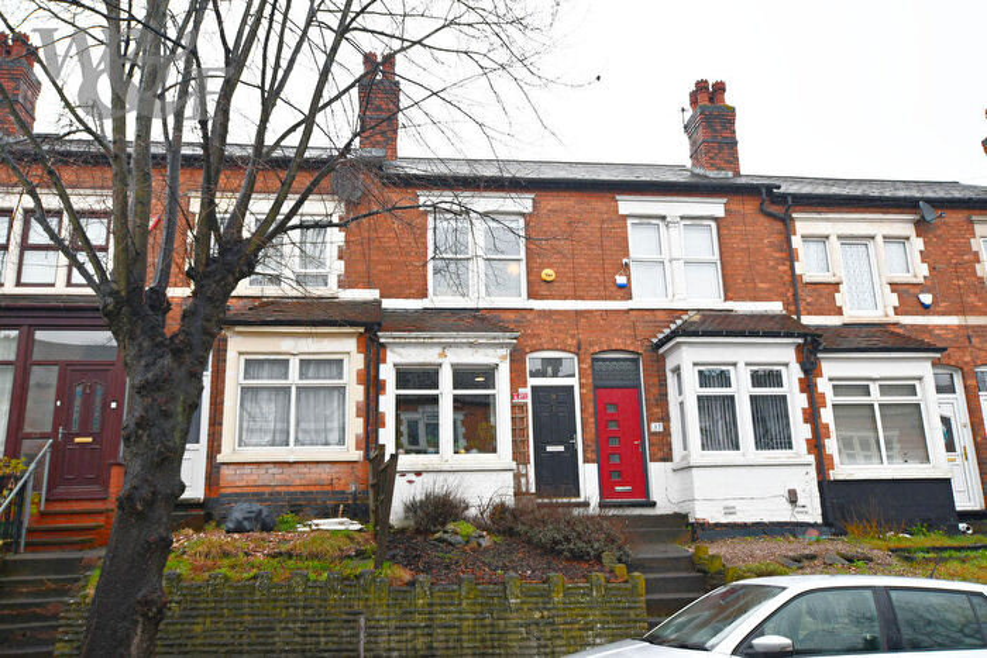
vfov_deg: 43.6
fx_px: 823
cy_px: 329
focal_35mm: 30
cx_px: 494
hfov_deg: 61.9
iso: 250
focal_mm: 20
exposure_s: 1/250
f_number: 5.6
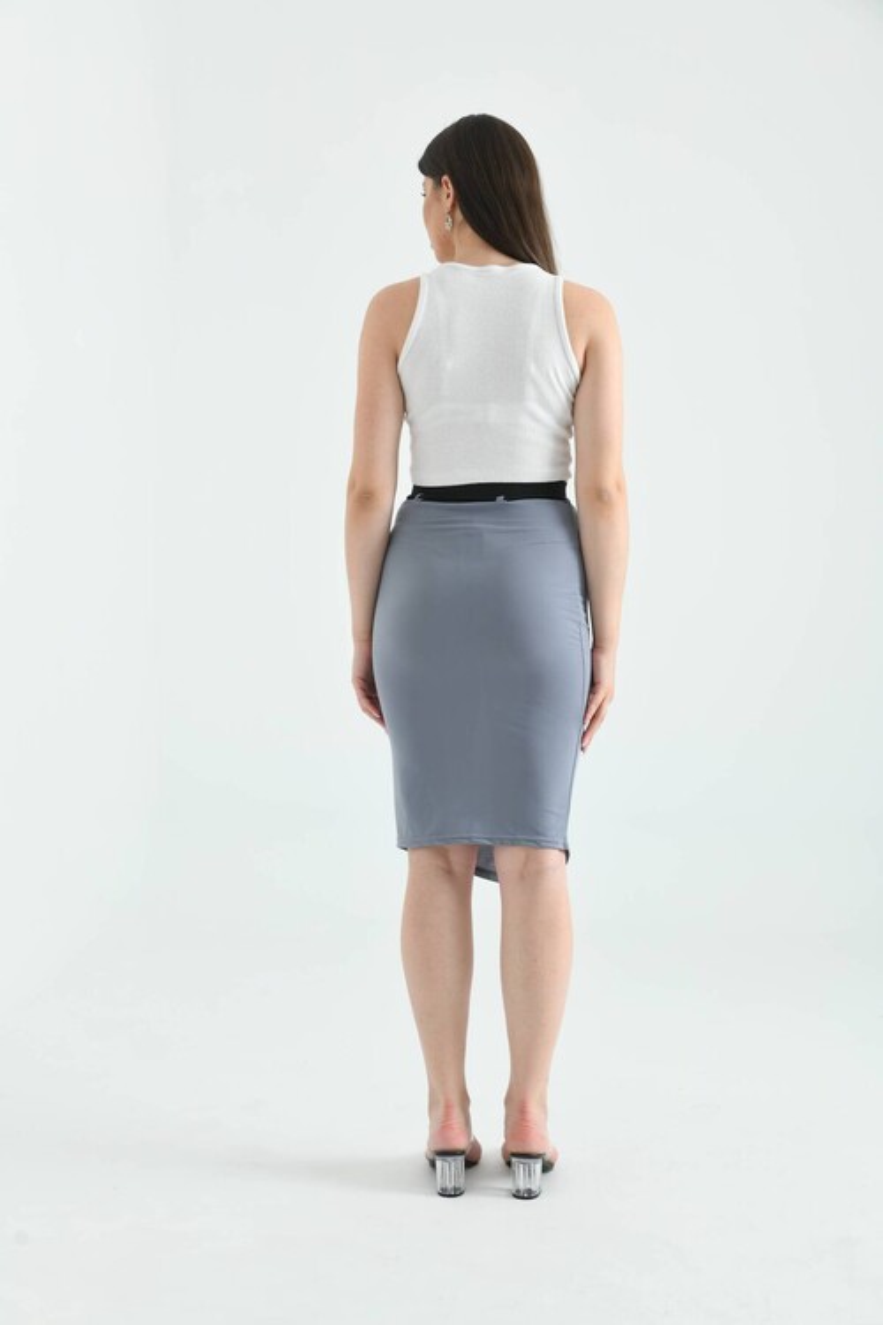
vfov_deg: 46.4
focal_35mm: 42
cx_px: 442
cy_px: 662
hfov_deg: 31.9
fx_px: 1545
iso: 100
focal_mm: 42
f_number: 6.3
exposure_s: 1/125
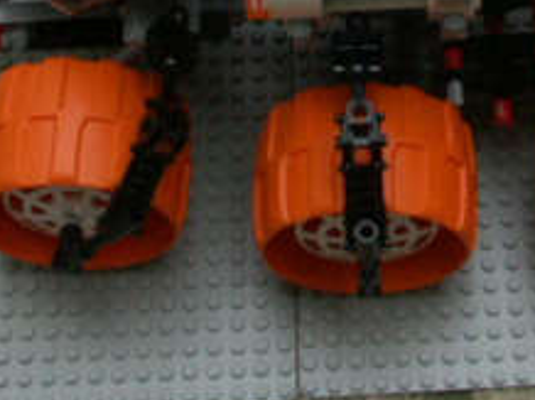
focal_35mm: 97
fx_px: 1498
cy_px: -162
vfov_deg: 14.4
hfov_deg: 20.1
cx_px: 405
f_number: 5.6
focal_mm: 8.57
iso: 64
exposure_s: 1/200
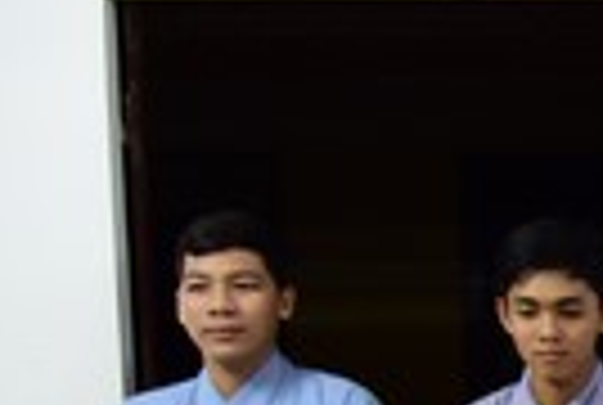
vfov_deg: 11.6
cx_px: 1300
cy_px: 482
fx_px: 1947
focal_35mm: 116
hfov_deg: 14.0
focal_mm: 24
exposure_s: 1/30
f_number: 4.5
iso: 2000
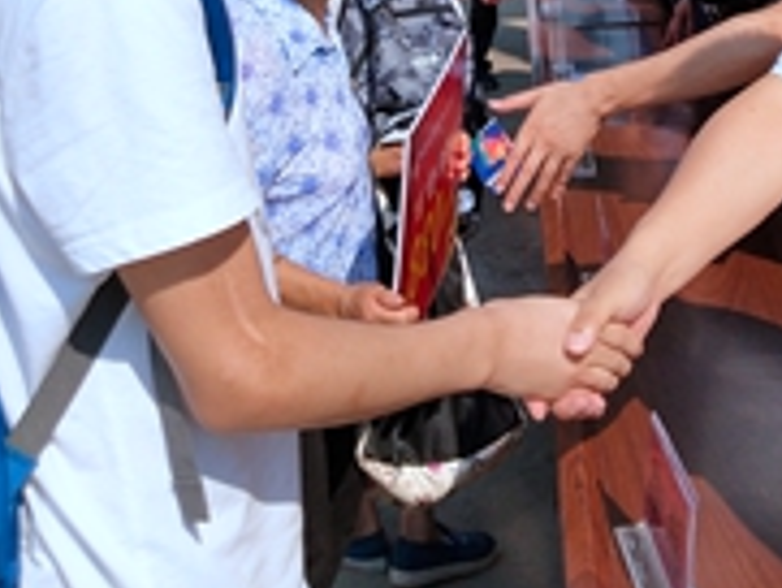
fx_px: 1876
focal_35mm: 83
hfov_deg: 23.4
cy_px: -93
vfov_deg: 17.1
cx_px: 523
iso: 108
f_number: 1.8
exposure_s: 1/3998
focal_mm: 3.95
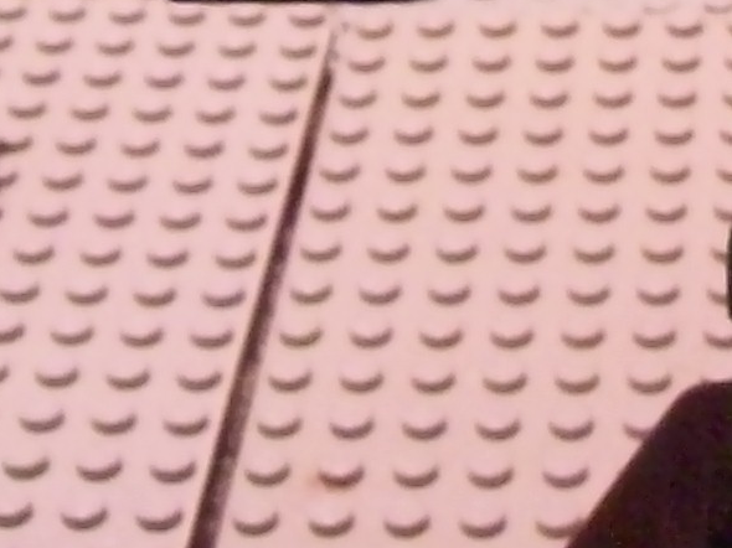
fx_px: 3319
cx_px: 715
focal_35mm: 157
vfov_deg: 8.8
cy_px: -616
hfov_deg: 12.5
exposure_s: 1/8
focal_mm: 6
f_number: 2.7
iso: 160
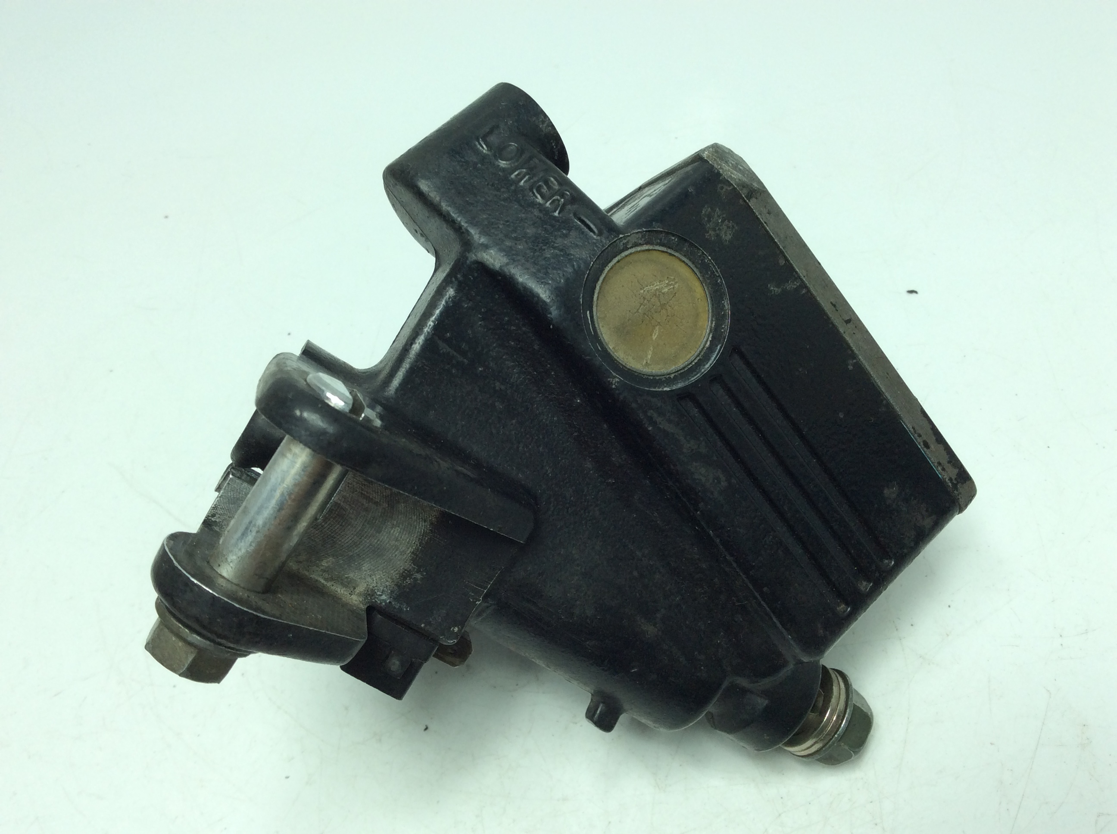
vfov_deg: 44.1
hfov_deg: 56.9
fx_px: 1031
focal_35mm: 32
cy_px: 417
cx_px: 558
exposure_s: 1/284
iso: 32
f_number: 2.4
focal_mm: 3.3
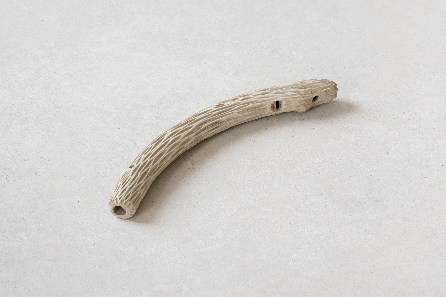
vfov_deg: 19.5
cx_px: 223
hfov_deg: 28.8
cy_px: 148
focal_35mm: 70
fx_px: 867
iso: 64
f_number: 16
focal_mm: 70
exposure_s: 1/1.25
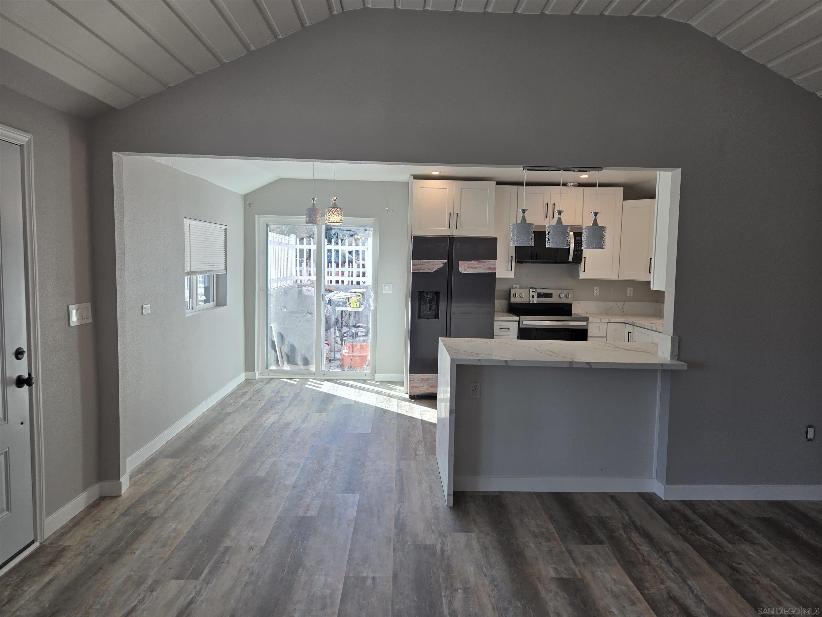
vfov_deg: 58.9
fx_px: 546
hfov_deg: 73.9
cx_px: 411
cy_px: 308
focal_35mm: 23
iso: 25
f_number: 1.8
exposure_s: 1/141
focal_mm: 5.4
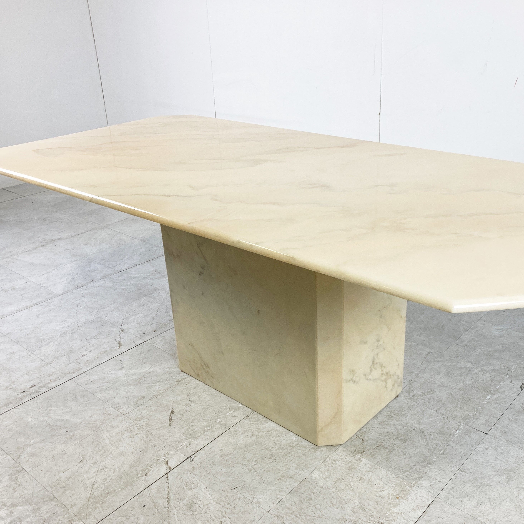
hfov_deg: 48.2
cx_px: 315
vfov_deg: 48.4
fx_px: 582
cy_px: 269
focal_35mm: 34
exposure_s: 1/100
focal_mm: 3.99
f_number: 1.8
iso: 40
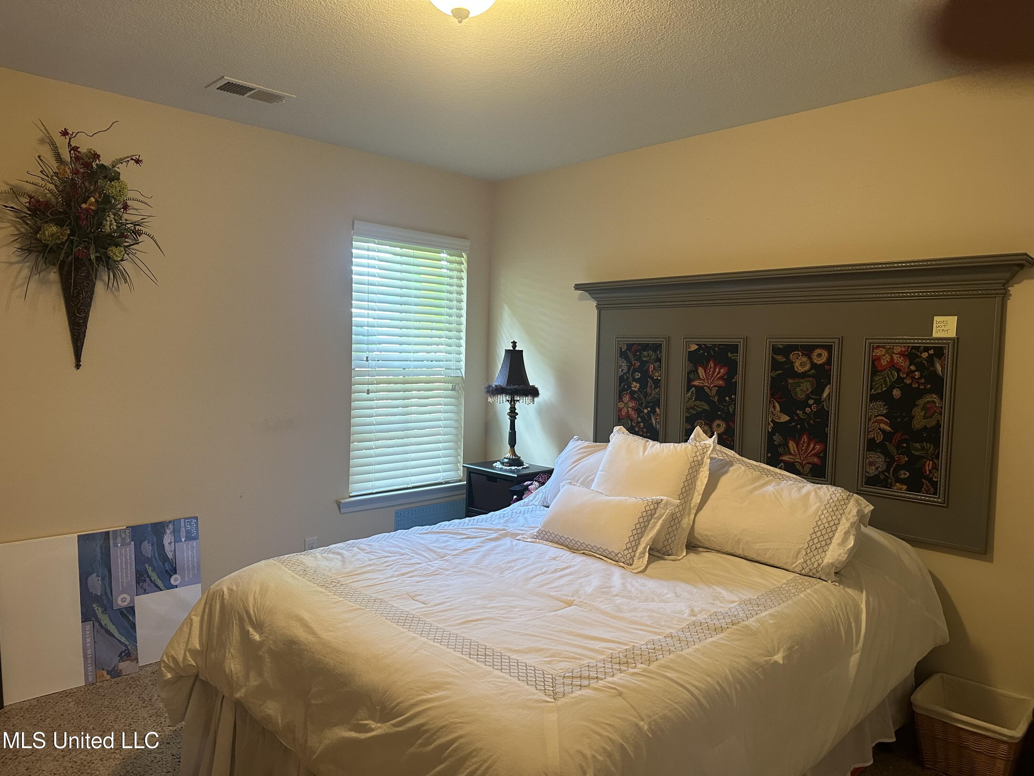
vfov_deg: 56.8
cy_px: 388
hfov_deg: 71.6
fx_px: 717
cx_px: 517
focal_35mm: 24
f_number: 1.78
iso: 320
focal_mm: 6.86
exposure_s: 1/60
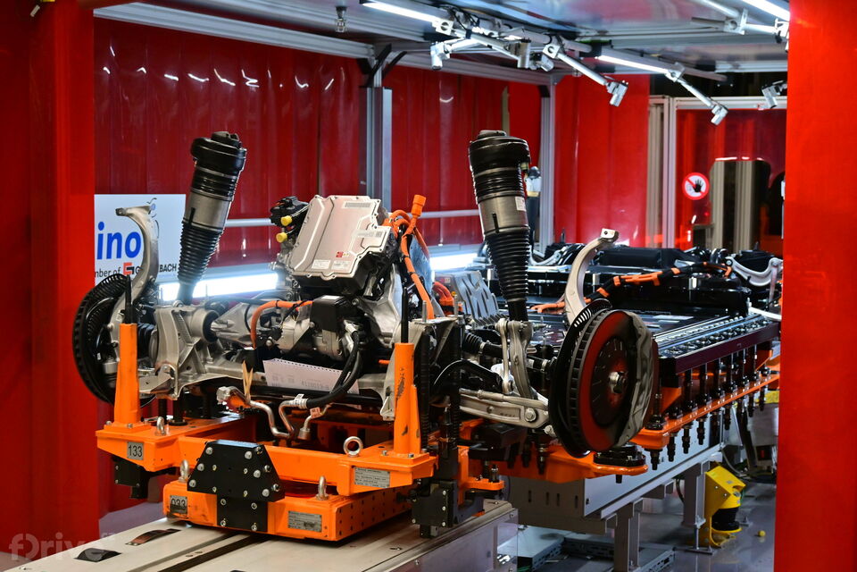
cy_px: 286
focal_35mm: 58
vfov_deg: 23.2
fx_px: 1393
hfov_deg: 34.2
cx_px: 428
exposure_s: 1/160
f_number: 5.6
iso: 800
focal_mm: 39
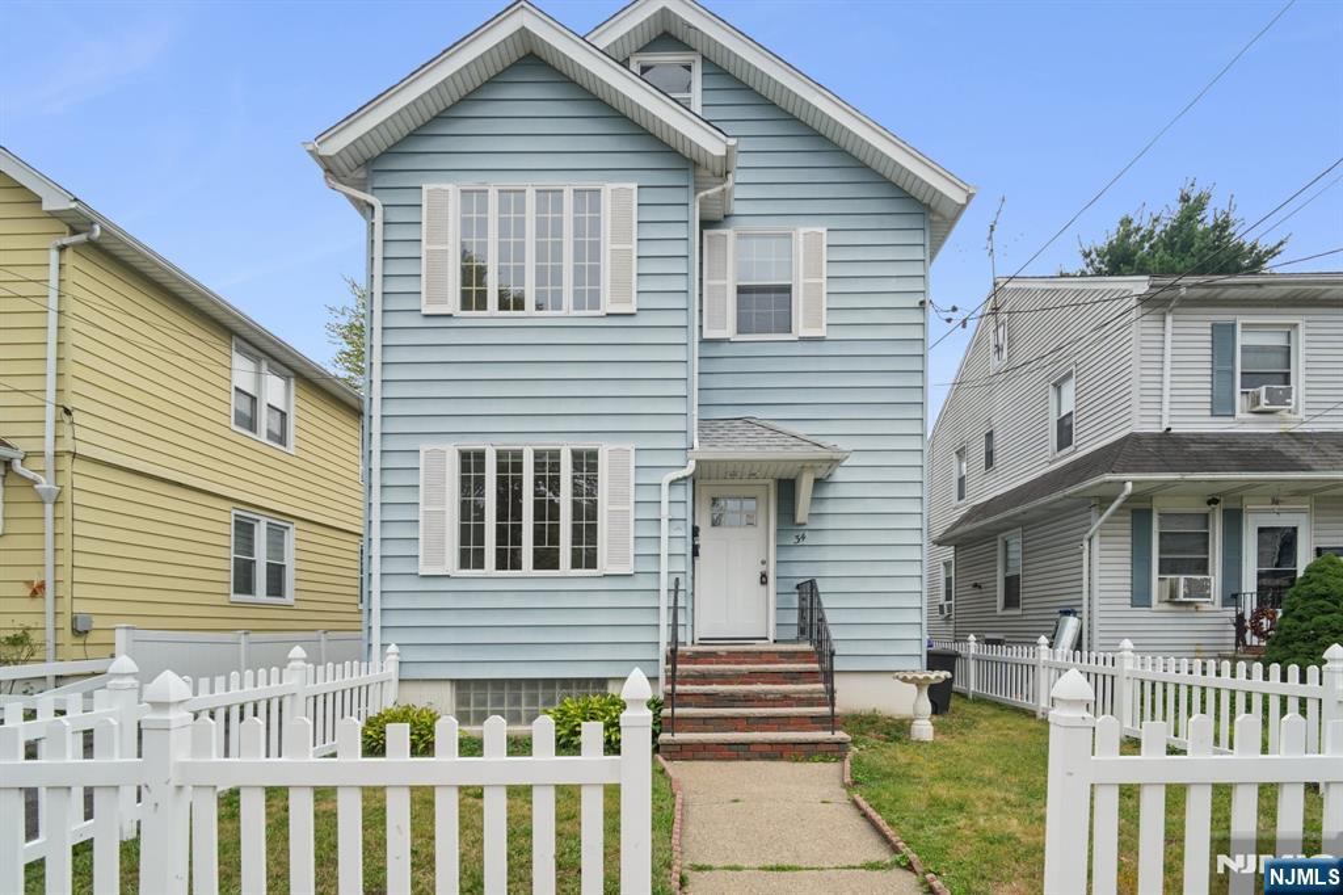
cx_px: 672
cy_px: 448
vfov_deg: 73.7
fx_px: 597
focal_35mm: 16
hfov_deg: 96.8
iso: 400
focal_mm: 16
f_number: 8
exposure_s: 1/640
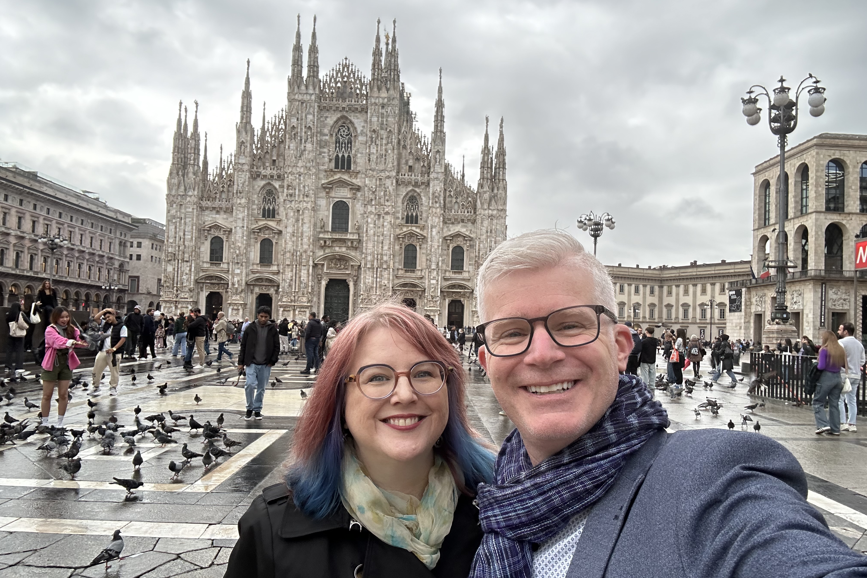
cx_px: 434
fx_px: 578
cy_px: 301
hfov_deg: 73.7
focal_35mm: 24
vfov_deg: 53.1
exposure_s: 1/121
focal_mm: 2.69
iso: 50
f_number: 1.9
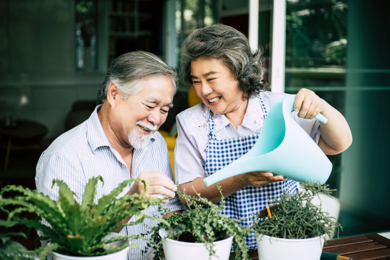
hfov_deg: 39.6
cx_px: 195
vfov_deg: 27.0
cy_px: 130
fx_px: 542
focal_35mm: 50
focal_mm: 50
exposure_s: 1/250
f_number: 2.5
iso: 100
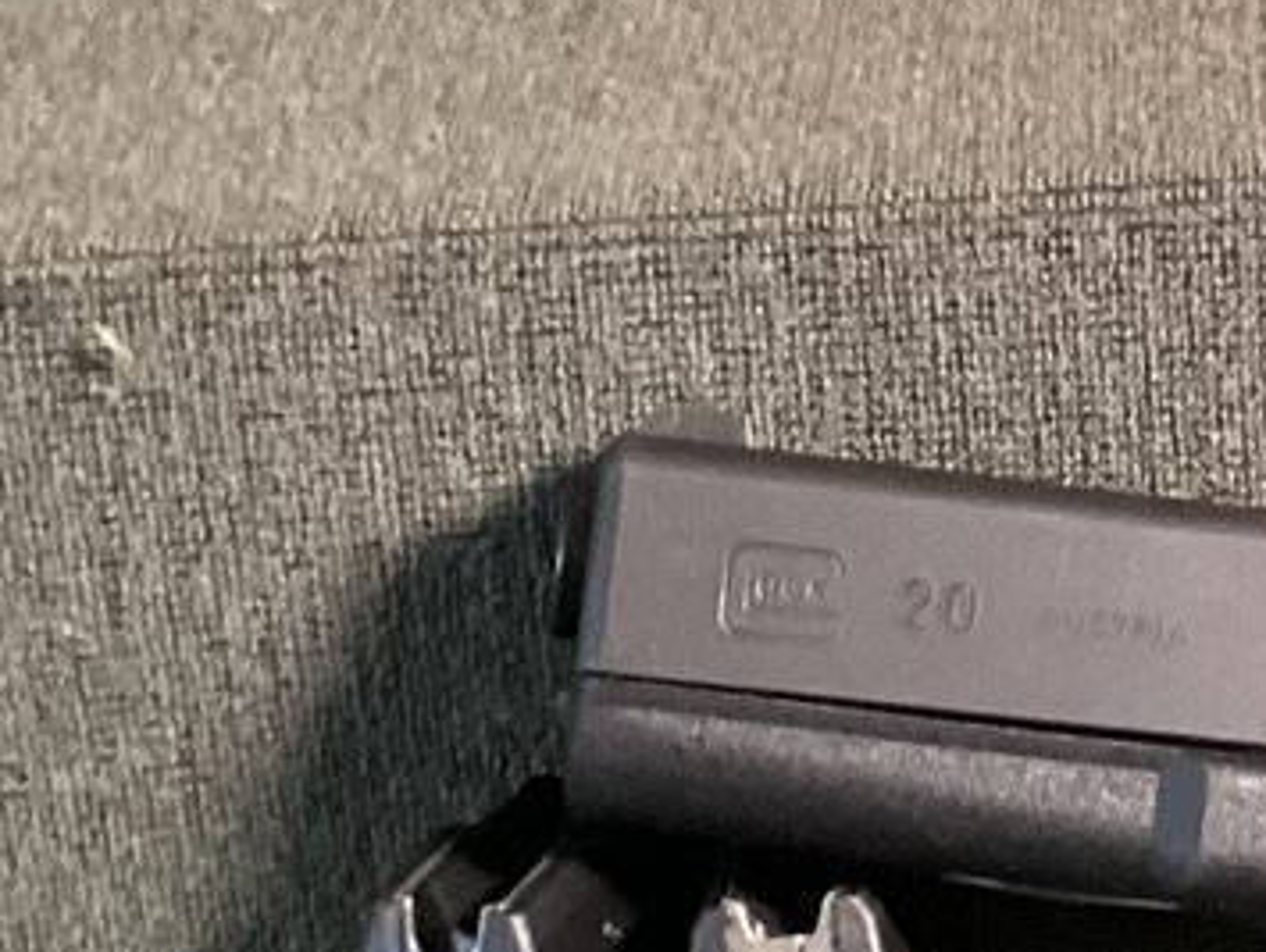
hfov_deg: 14.4
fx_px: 4832
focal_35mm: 132
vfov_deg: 11.2
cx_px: 1614
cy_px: 319
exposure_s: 1/40
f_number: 2.4
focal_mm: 3.3
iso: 320
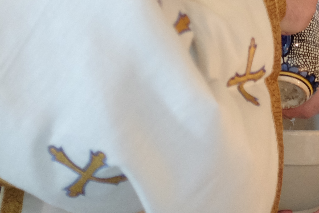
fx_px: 1267
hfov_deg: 14.3
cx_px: 255
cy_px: -210
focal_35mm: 143
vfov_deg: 9.0
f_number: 1.4
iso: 1600
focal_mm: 23
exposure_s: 1/160
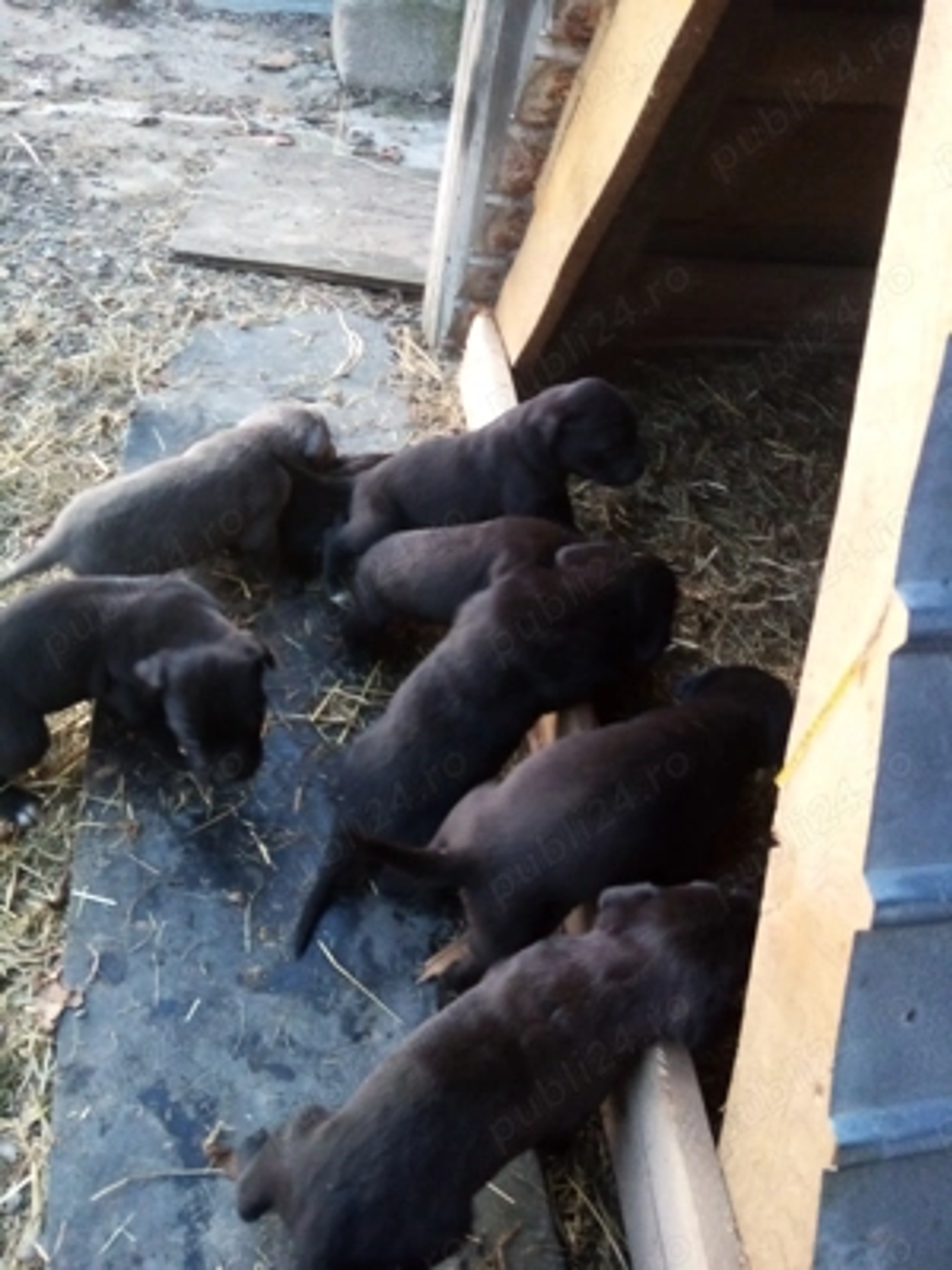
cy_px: 635
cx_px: 476
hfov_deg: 53.1
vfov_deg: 67.3
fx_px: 953
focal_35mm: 26
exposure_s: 1/33.3
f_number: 1.8
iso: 429
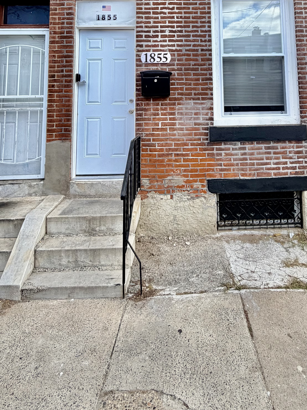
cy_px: 70
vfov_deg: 59.1
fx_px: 319
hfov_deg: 50.9
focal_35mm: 27
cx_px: 190
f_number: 2.2
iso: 40
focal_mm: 2.22
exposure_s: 1/540
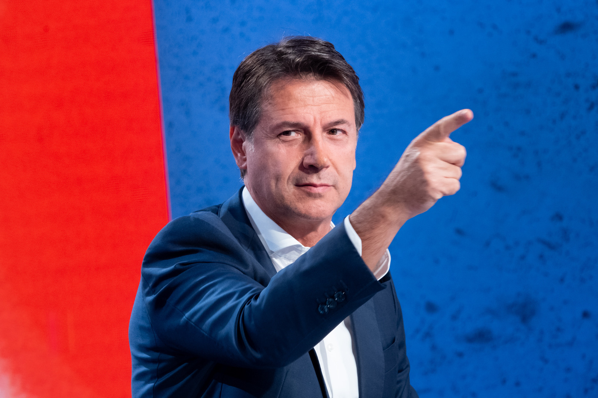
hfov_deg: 7.2
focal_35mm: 285
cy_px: 199
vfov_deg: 4.8
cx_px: 299
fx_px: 4733
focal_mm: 189.7
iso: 2000
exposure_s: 1/110
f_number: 7.1
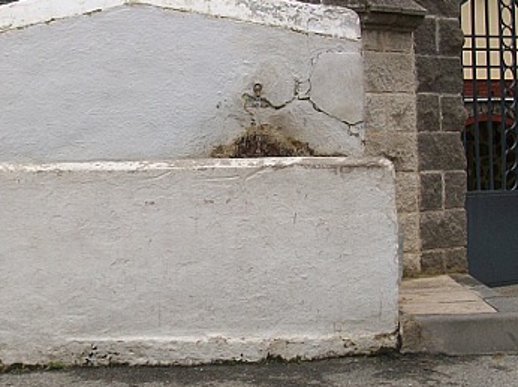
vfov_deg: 18.2
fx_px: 1211
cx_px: 123
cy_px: 181
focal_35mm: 81
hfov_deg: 23.9
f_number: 3.1
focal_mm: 6.3
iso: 80
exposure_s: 1/320
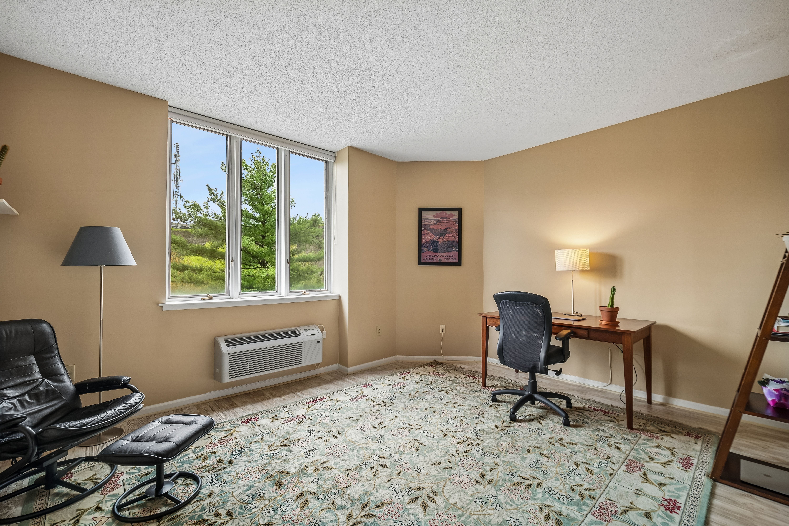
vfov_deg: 53.1
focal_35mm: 24
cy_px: 263
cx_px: 394
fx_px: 526
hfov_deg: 73.7
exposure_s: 1/40
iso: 640
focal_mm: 24
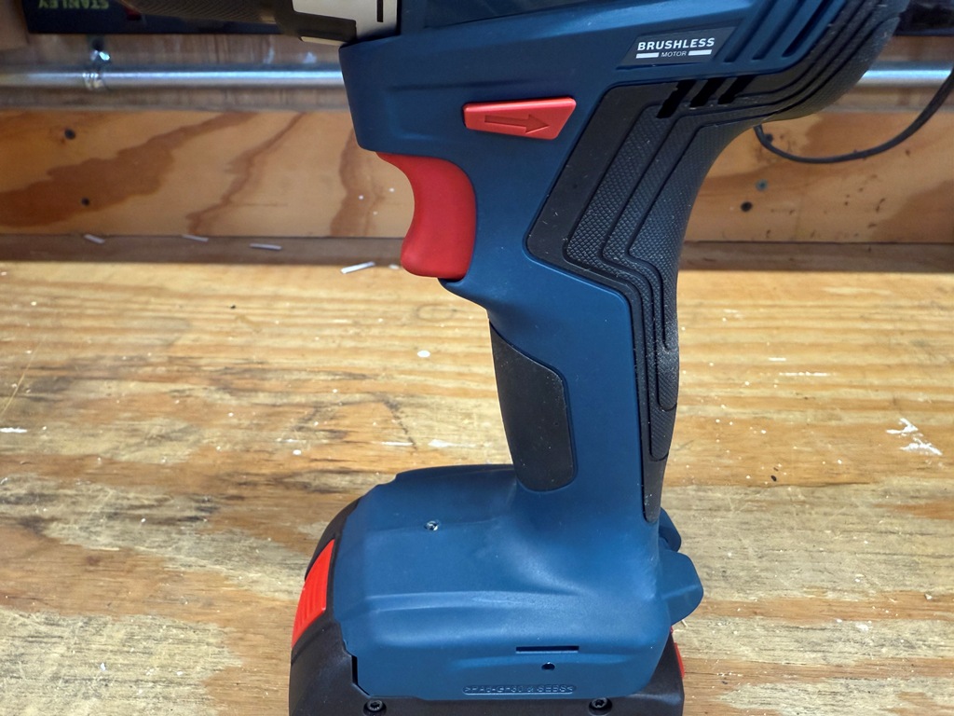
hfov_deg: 71.6
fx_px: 661
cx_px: 477
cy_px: 358
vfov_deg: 56.8
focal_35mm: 24
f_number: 2.2
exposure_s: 1/120
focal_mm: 2.22
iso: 320
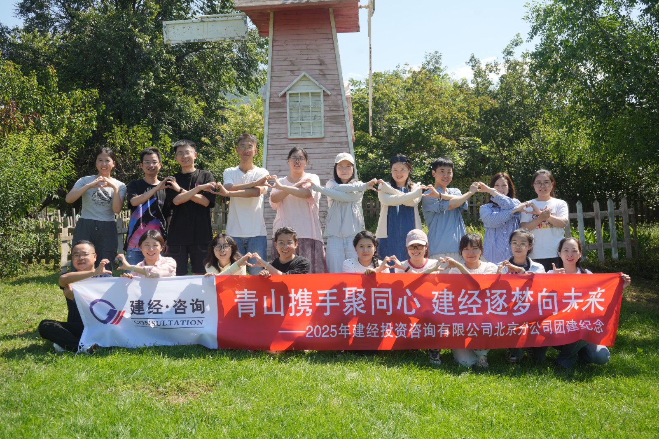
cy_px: 220
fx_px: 695
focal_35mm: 38
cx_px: 330
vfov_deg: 35.0
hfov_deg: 50.7
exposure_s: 1/250
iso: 125
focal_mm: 38
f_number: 6.3
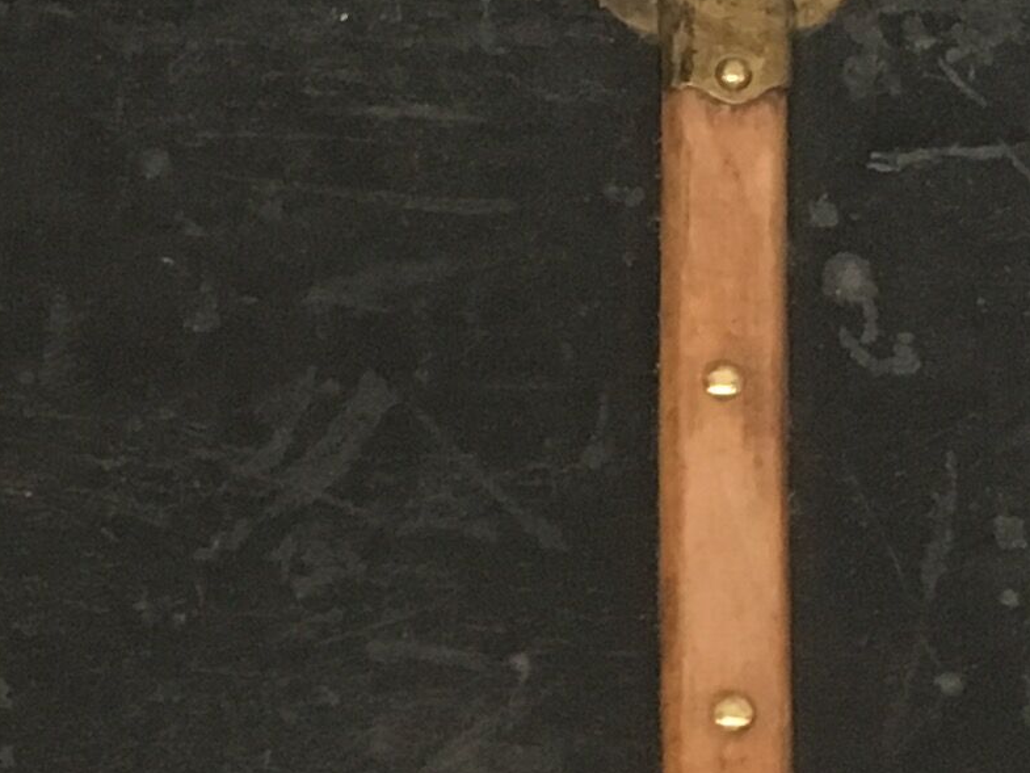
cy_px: 841
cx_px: 227
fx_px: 4434
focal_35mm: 149
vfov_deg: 9.9
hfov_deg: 13.2
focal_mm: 4.15
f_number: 2.2
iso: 250
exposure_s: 1/33
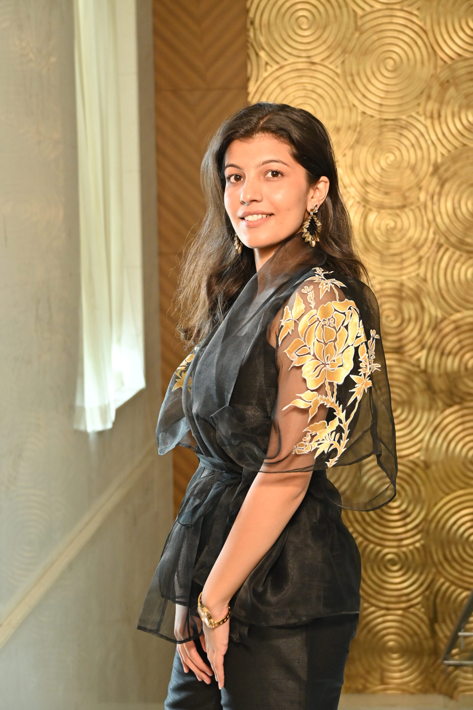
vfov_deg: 33.4
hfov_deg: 22.6
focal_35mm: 60
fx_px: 1182
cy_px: 355
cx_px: 236
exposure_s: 1/80
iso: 1250
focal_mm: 40
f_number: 5
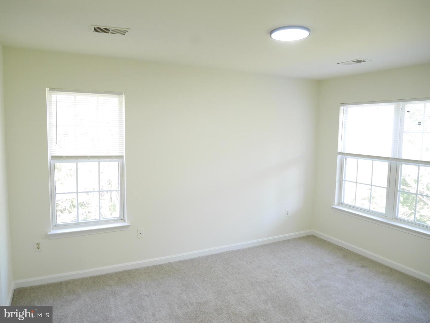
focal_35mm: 24
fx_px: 298
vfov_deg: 56.8
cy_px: 162
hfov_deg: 71.6
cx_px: 215
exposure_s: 1/60
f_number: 3.5
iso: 640
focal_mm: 12
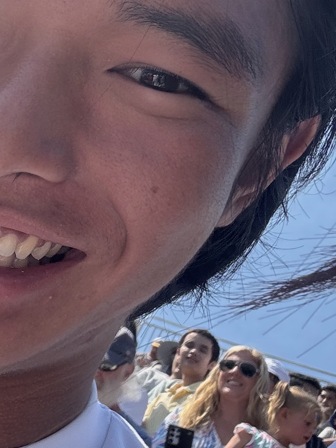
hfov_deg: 18.2
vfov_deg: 25.3
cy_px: 222
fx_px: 997
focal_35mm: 77
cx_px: -57
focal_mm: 2.69
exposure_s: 1/750
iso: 25
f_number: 1.9
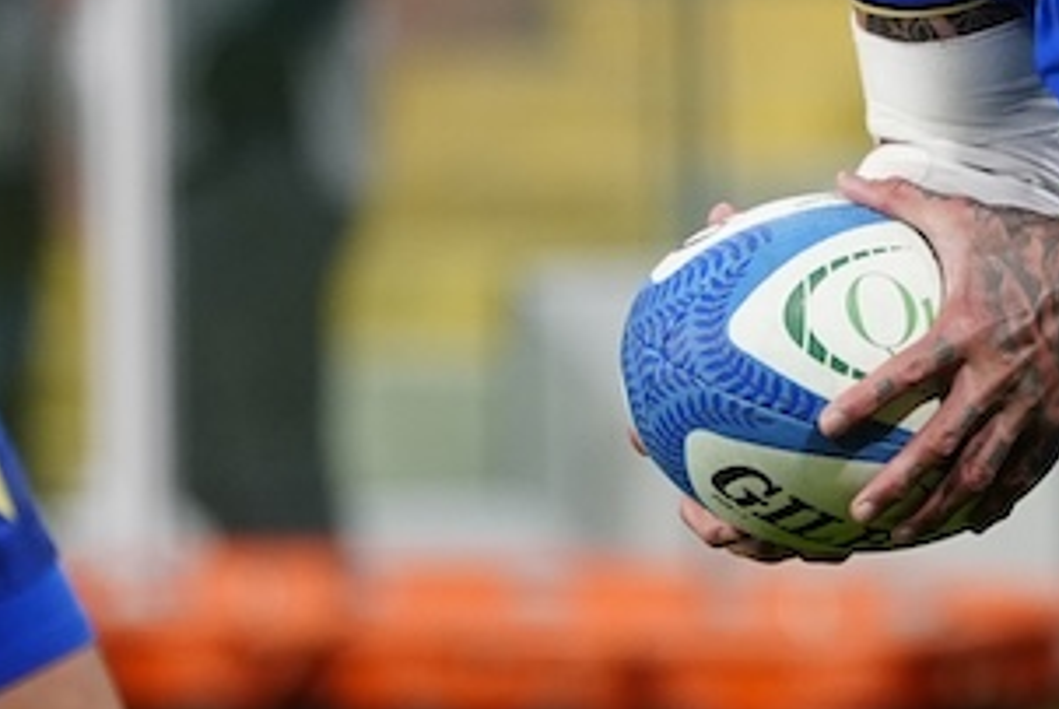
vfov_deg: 2.8
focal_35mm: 484
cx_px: 863
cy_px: -42
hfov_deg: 4.3
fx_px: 14251
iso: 1250
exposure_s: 1/1600
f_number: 2
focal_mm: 122
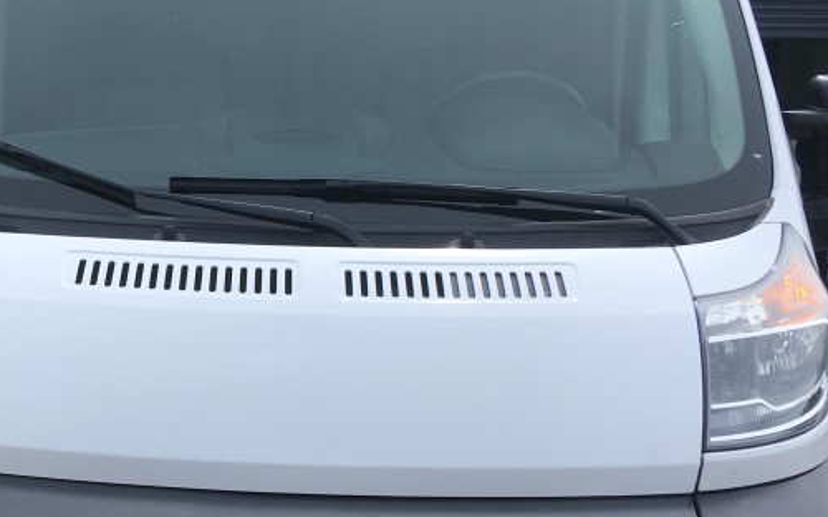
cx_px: 207
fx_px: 1421
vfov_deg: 20.5
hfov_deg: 31.9
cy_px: 356
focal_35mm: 63
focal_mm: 4.15
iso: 25
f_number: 2.2
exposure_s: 1/1304
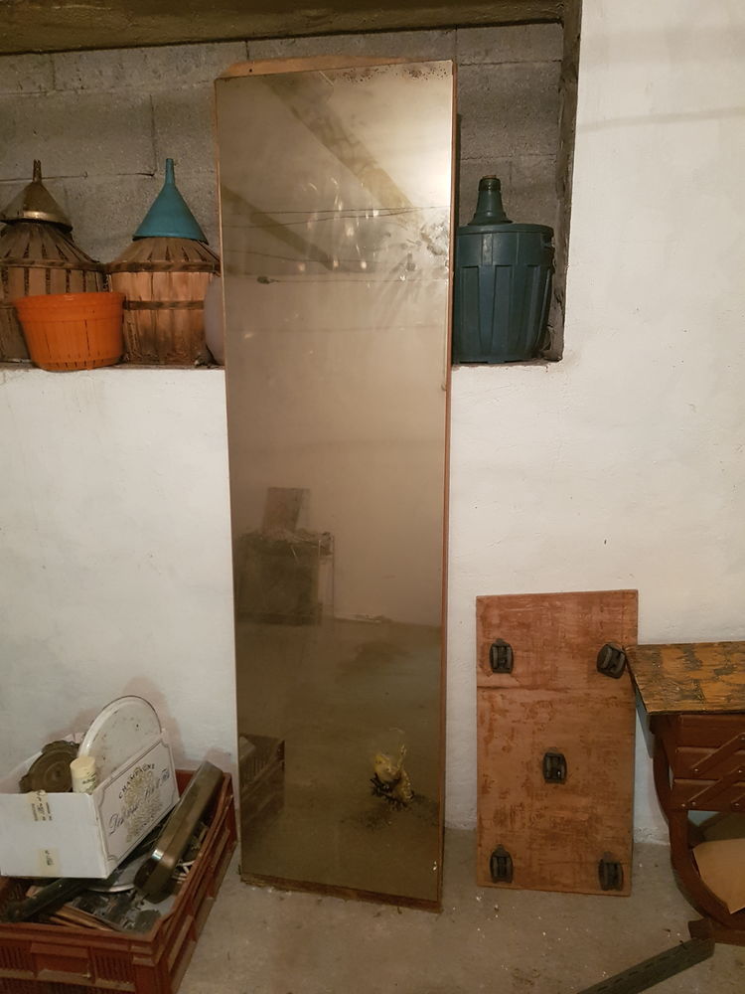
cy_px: 497
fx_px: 746
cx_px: 372
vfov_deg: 67.3
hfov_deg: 53.1
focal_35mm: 26
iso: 250
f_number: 1.7
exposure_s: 1/11
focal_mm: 4.2
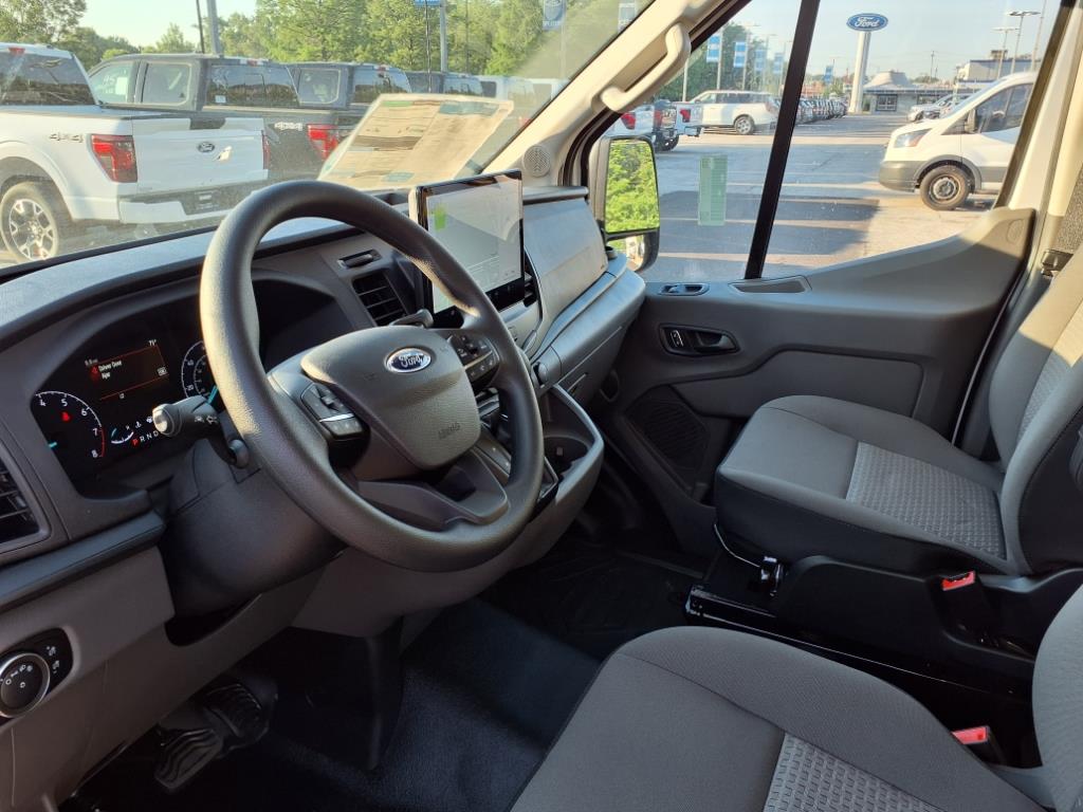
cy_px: 406
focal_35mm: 27
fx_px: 845
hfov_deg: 65.3
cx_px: 542
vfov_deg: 51.4
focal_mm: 3.58
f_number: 1.9
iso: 40
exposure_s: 1/125
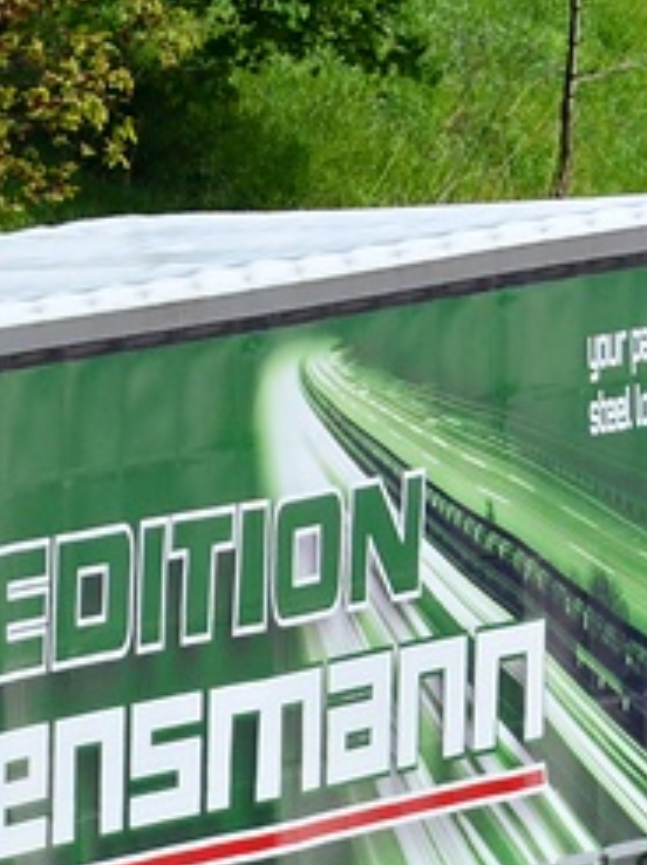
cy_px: 752
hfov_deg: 1.9
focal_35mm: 796
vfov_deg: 2.5
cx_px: -267
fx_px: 19872
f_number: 10
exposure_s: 1/1600
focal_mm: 170
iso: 800
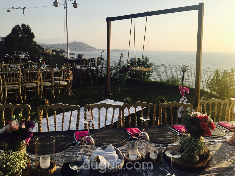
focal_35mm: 29
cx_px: 118
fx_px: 197
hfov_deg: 61.7
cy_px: 88
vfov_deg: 48.2
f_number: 2.2
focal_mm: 4.15
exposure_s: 1/986
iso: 25
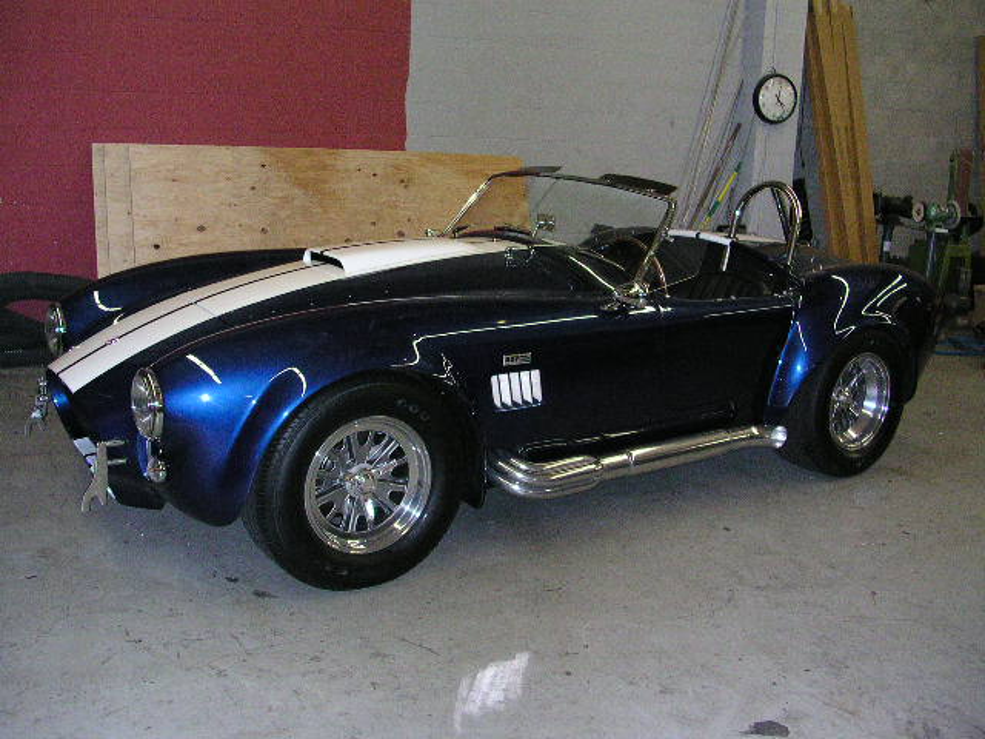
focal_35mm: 37
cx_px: 492
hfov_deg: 50.1
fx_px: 1053
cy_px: 370
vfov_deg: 38.7
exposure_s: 1/60
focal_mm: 5.6
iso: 400
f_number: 2.7
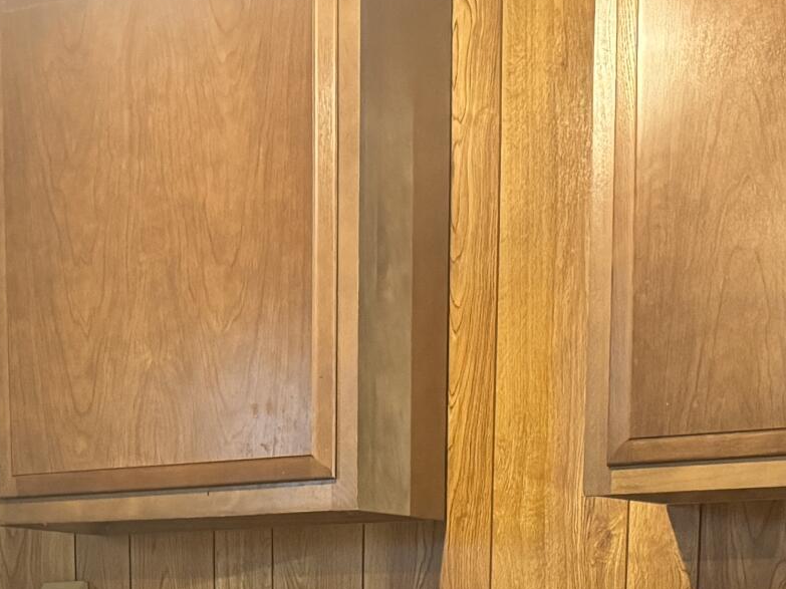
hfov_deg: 21.1
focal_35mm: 92
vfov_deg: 14.6
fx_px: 2089
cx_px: 157
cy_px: 969
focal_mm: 6.76
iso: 1000
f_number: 1.78
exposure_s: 1/40
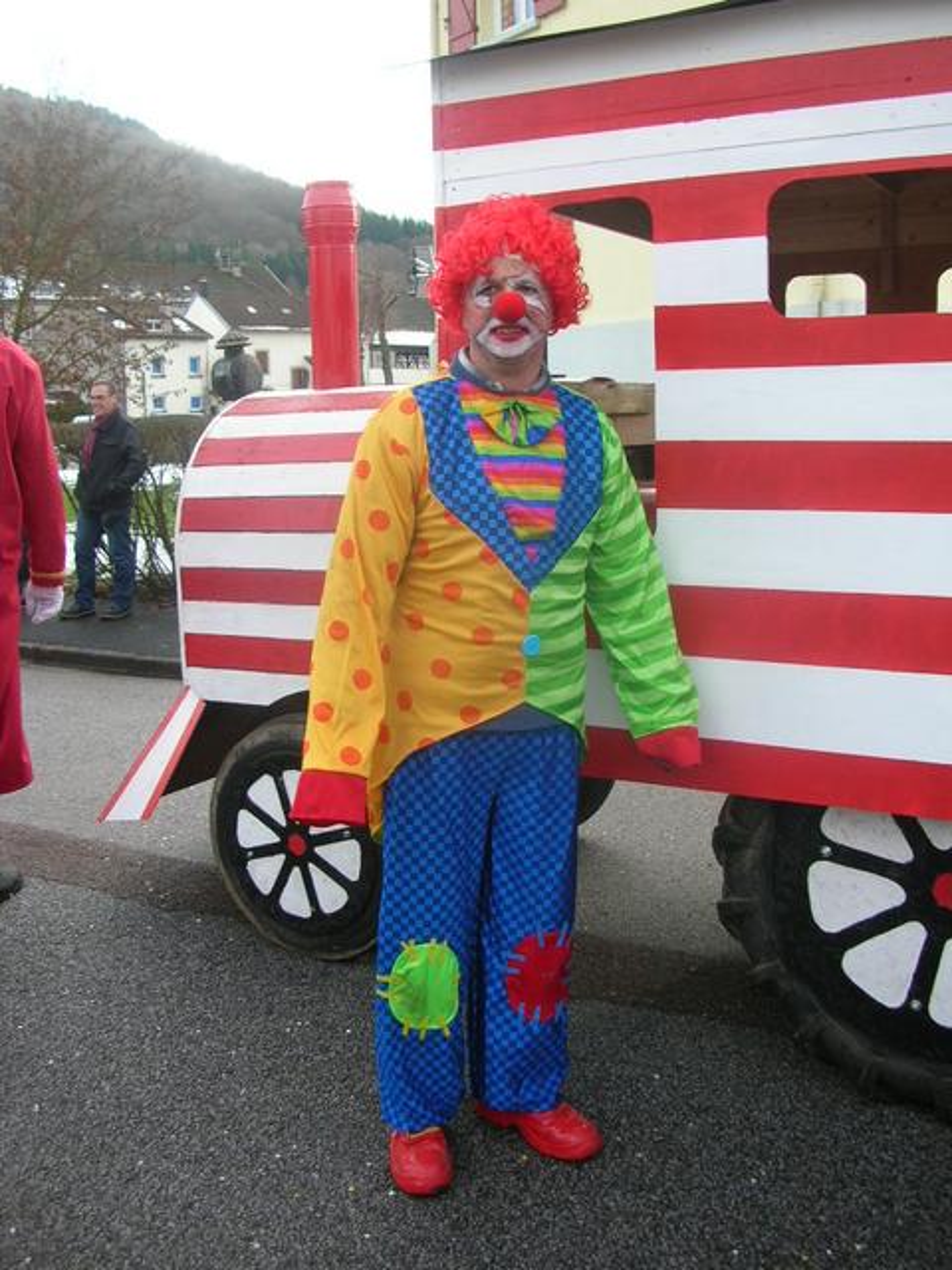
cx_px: 476
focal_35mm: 35
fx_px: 1283
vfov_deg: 52.6
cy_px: 635
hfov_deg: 40.7
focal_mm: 5.8
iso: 50
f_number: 2.8
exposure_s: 1/234
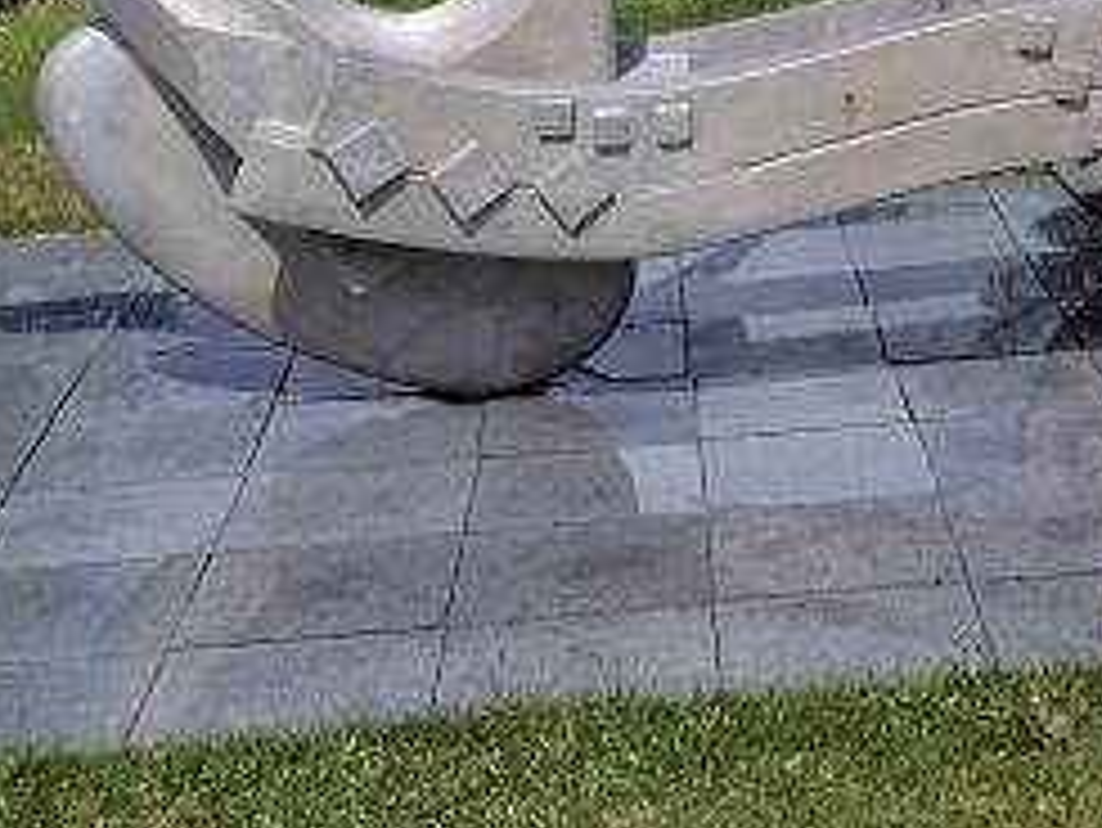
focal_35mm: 60
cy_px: -171
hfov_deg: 31.4
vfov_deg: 22.5
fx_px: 1911
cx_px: 877
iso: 50
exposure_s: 1/2209
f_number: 1.9
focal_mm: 5.6
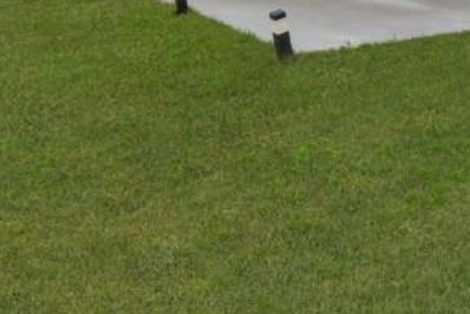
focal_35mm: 82
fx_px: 1072
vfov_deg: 15.3
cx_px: 592
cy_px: -167
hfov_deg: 22.4
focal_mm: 10
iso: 100
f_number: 7.1
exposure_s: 1/200
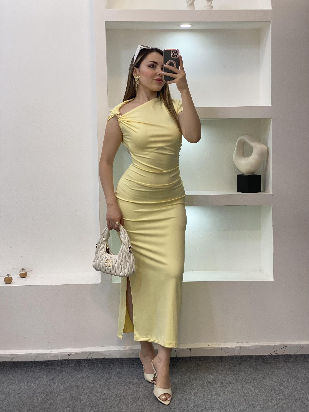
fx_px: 619
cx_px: 154
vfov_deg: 36.8
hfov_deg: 28.0
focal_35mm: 52
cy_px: 206
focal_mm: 6
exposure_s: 1/100
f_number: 2
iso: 64
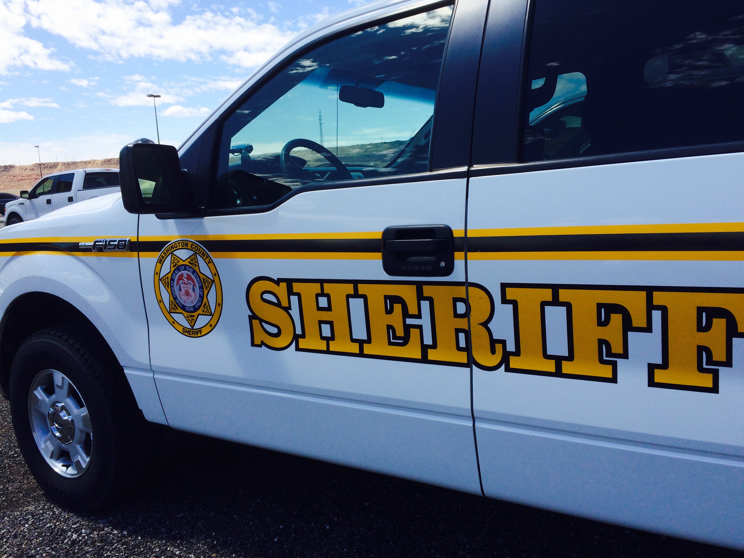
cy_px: 279
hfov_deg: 61.7
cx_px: 372
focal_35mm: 29
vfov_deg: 48.2
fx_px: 623
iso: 32
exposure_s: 1/1580
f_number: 2.2
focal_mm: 4.15
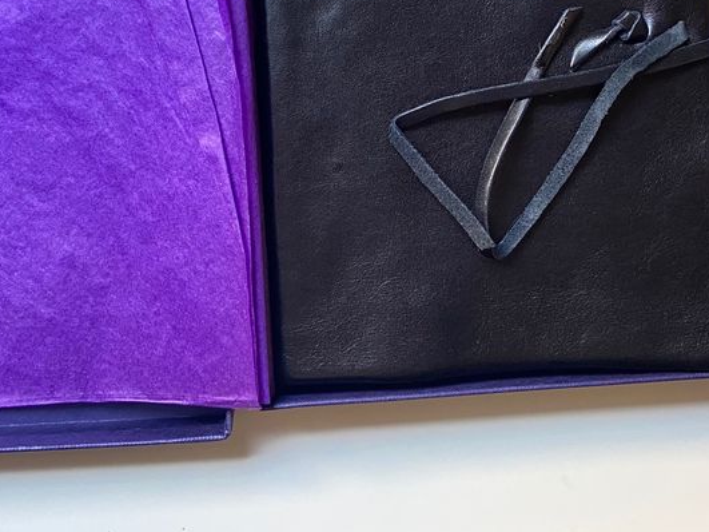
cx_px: 381
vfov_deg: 28.5
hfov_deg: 38.9
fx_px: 1003
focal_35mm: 49
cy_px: 53
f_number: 1.8
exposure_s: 1/60
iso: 320
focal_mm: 4.25
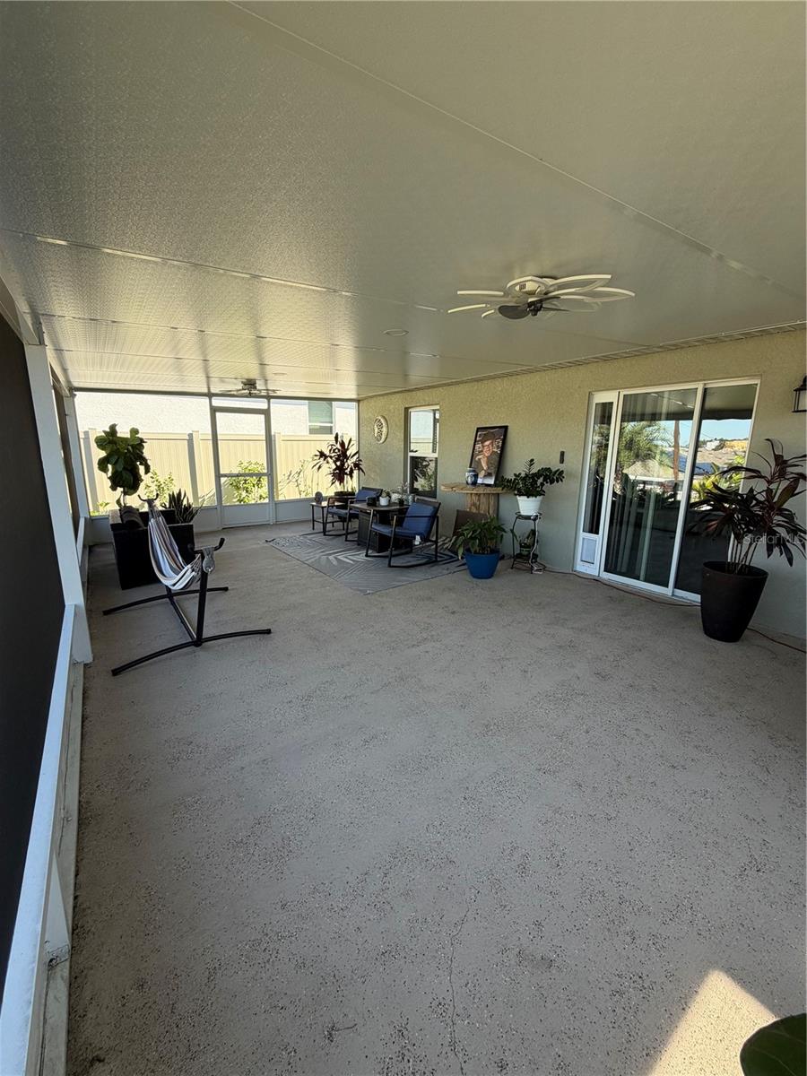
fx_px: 435
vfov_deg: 102.1
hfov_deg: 85.7
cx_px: 404
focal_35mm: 14
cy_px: 538
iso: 64
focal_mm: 2.22
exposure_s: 1/164
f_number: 2.2
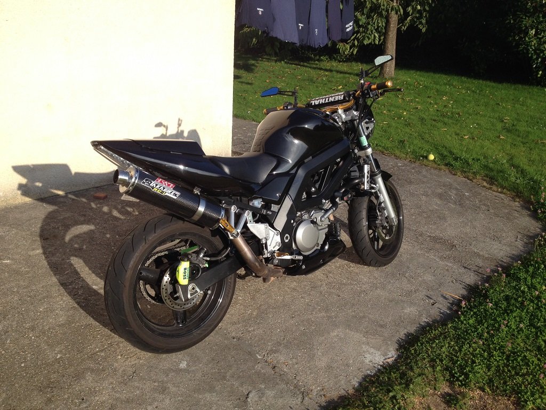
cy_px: 205
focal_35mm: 35
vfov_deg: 40.7
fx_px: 552
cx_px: 273
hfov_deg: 52.6
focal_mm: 4.28
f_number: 2.4
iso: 50
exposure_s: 1/1255
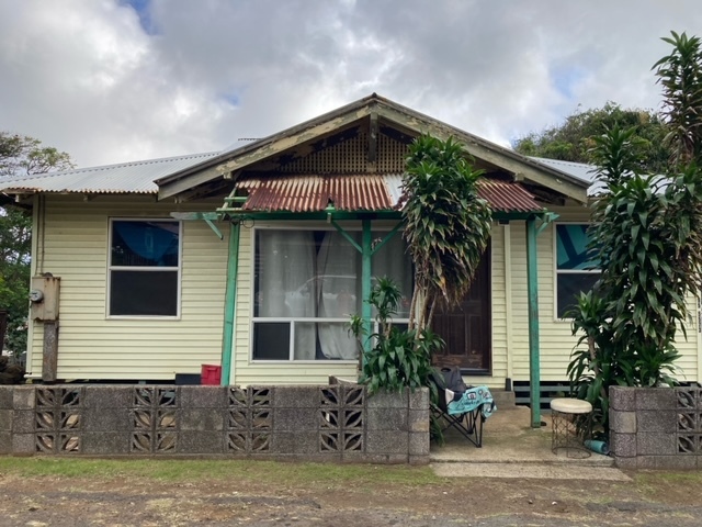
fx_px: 568
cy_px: 264
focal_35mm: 28
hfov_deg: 63.4
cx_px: 351
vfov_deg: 49.7
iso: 20
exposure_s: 1/1185
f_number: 1.8
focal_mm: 3.99
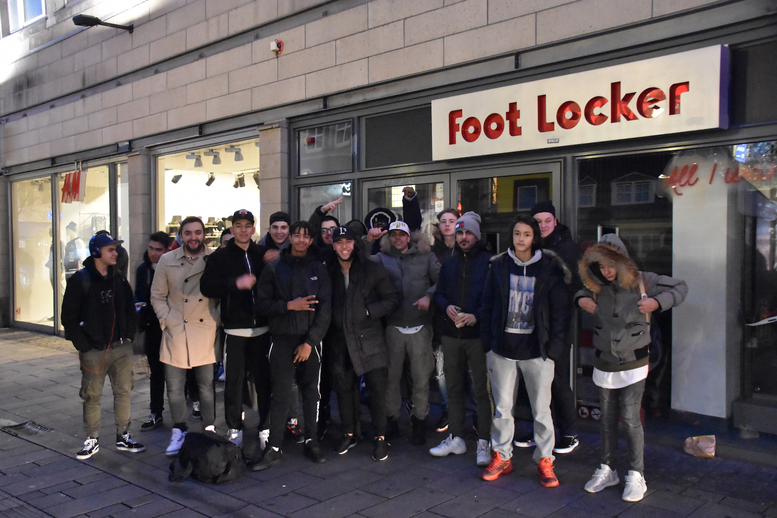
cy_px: 259
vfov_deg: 36.9
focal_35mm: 36
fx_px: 777
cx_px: 388
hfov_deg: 53.1
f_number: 3.8
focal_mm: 24
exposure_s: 1/30
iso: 12800
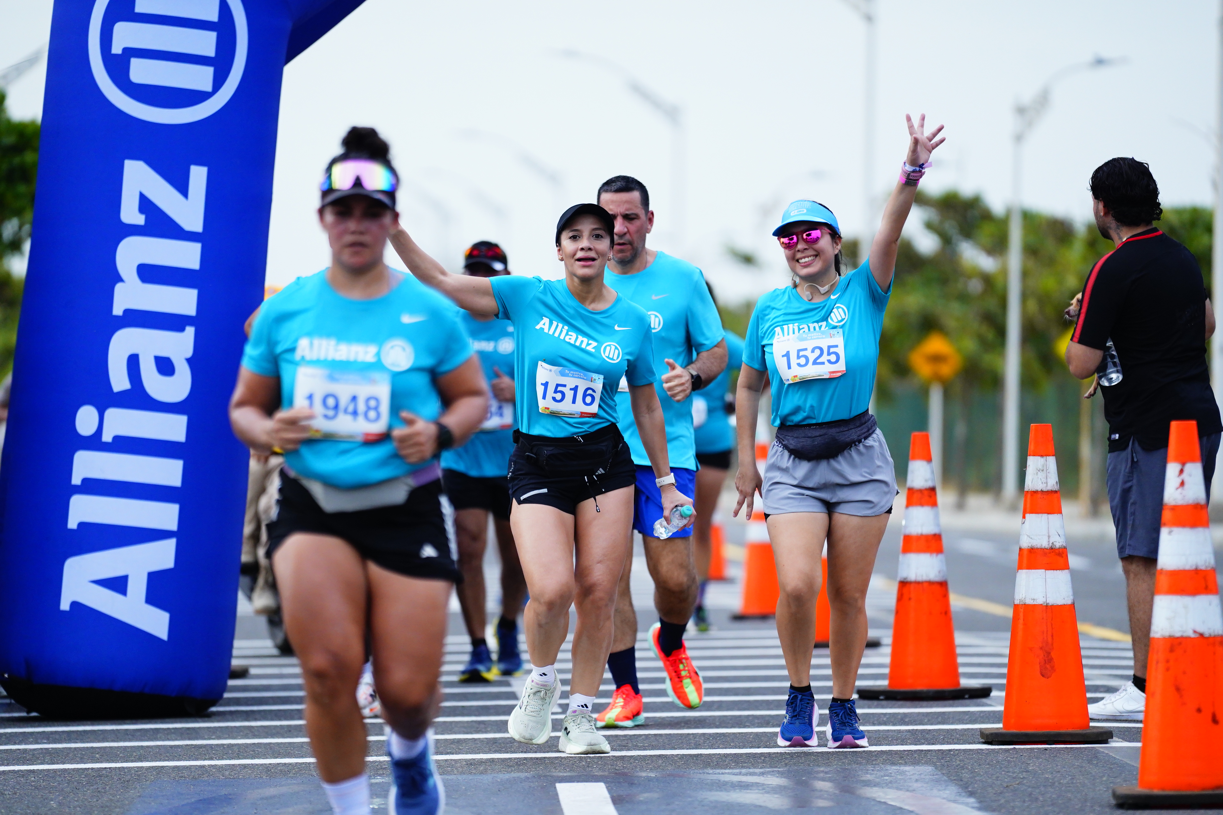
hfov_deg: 10.3
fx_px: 6794
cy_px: 408
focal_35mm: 200
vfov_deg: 6.9
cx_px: 612
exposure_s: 1/4000
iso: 1600
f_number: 2.8
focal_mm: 200
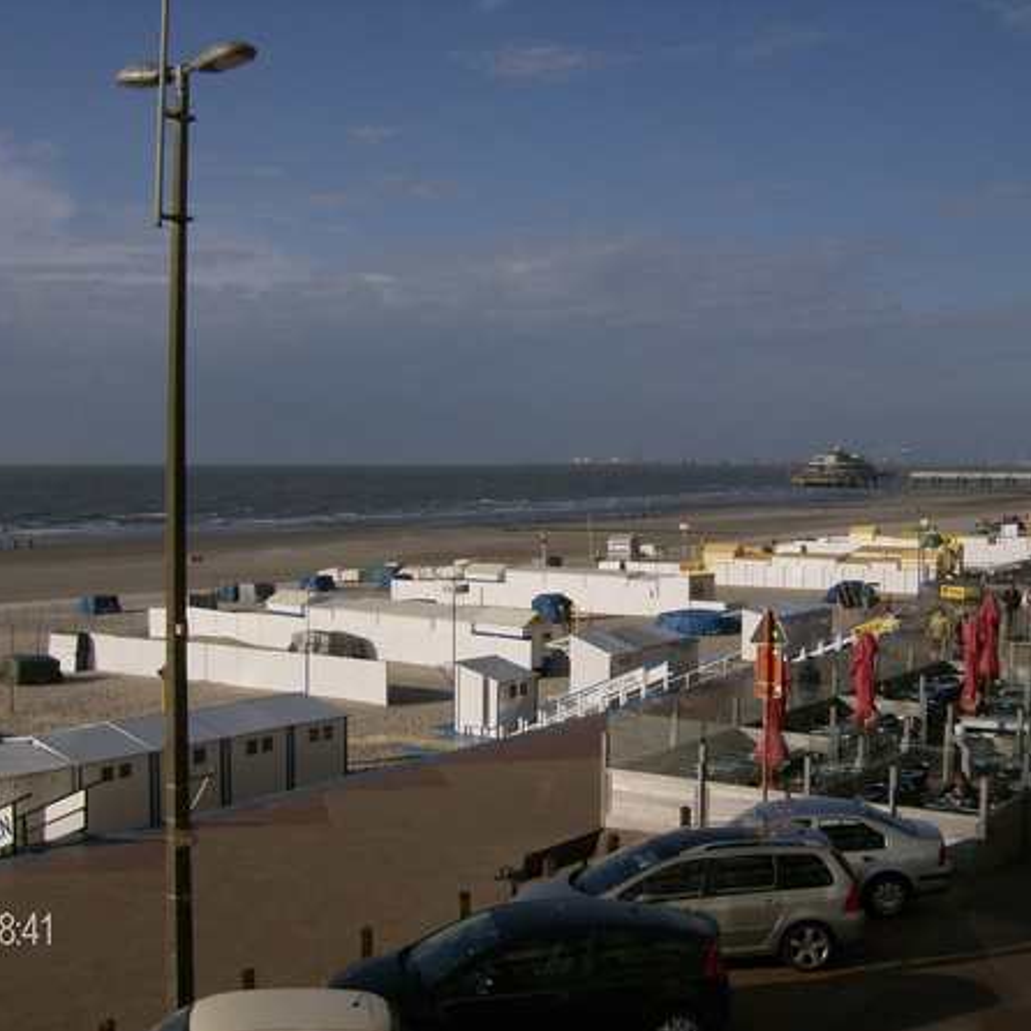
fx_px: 1449
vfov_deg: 39.2
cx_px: 411
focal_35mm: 43
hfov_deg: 39.0
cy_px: 522
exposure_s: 1/2000
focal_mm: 6
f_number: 4.7
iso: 100
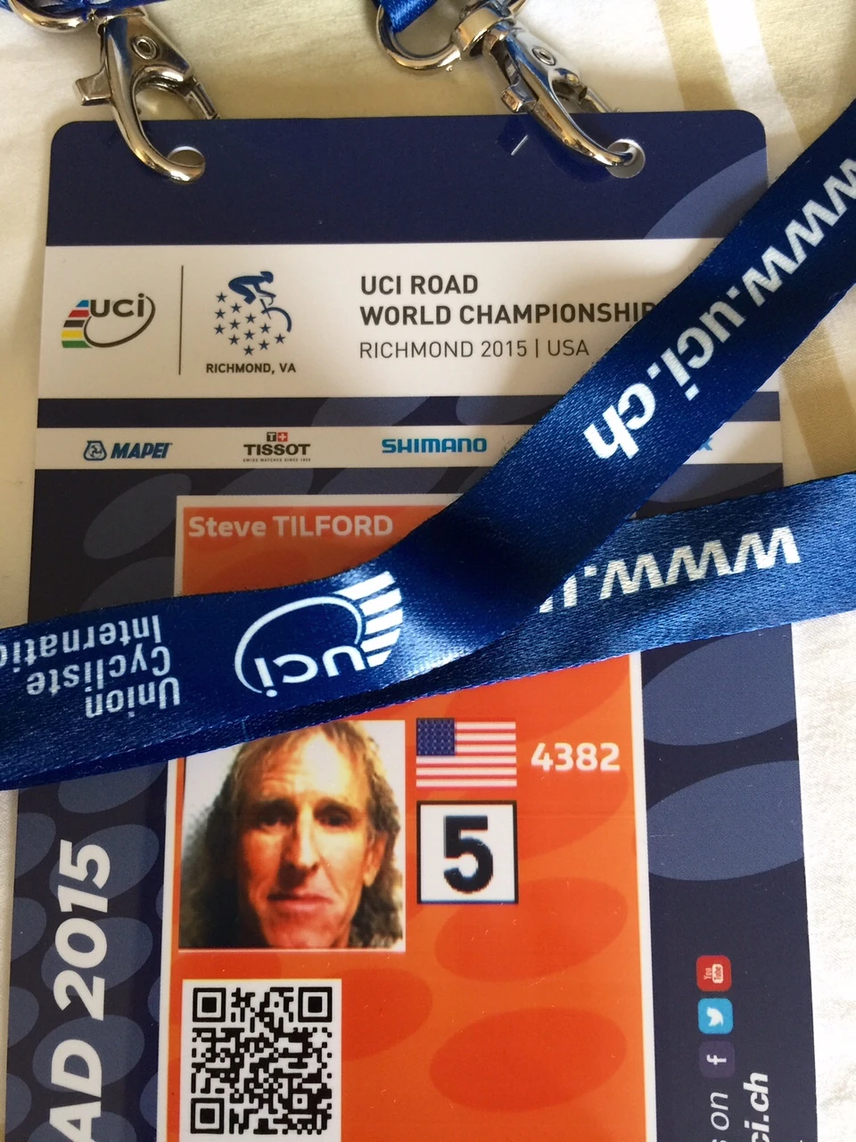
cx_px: 428
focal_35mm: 29
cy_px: 571
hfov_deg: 48.2
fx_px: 956
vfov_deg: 61.7
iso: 80
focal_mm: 4.15
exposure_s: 1/15
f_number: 2.2
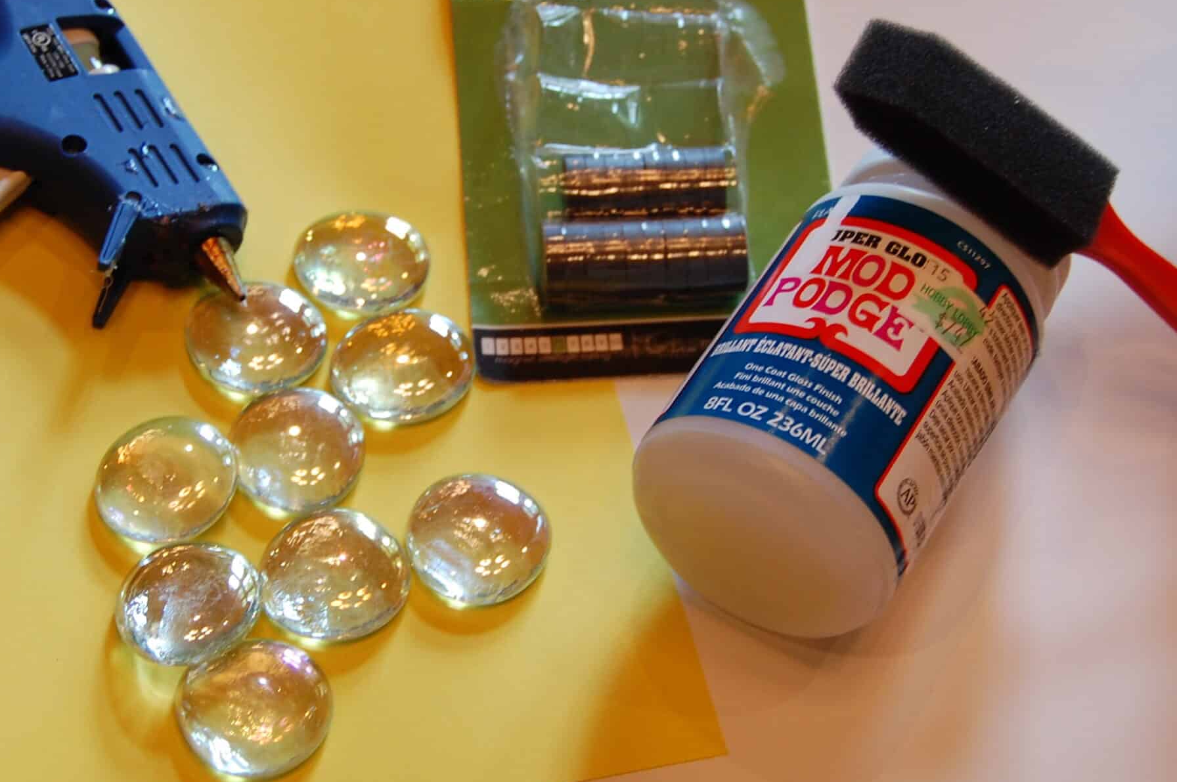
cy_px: 340
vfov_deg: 22.6
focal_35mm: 60
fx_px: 1960
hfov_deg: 33.3
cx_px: 452
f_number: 4.2
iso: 400
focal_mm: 28
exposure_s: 1/30
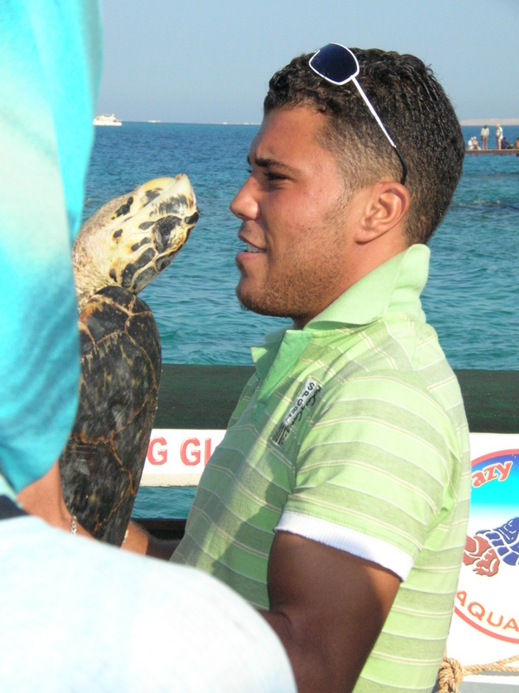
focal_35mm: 96
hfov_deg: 15.4
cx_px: 260
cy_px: 346
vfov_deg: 20.5
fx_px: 1921
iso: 200
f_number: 4.8
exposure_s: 1/1524
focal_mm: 15.9
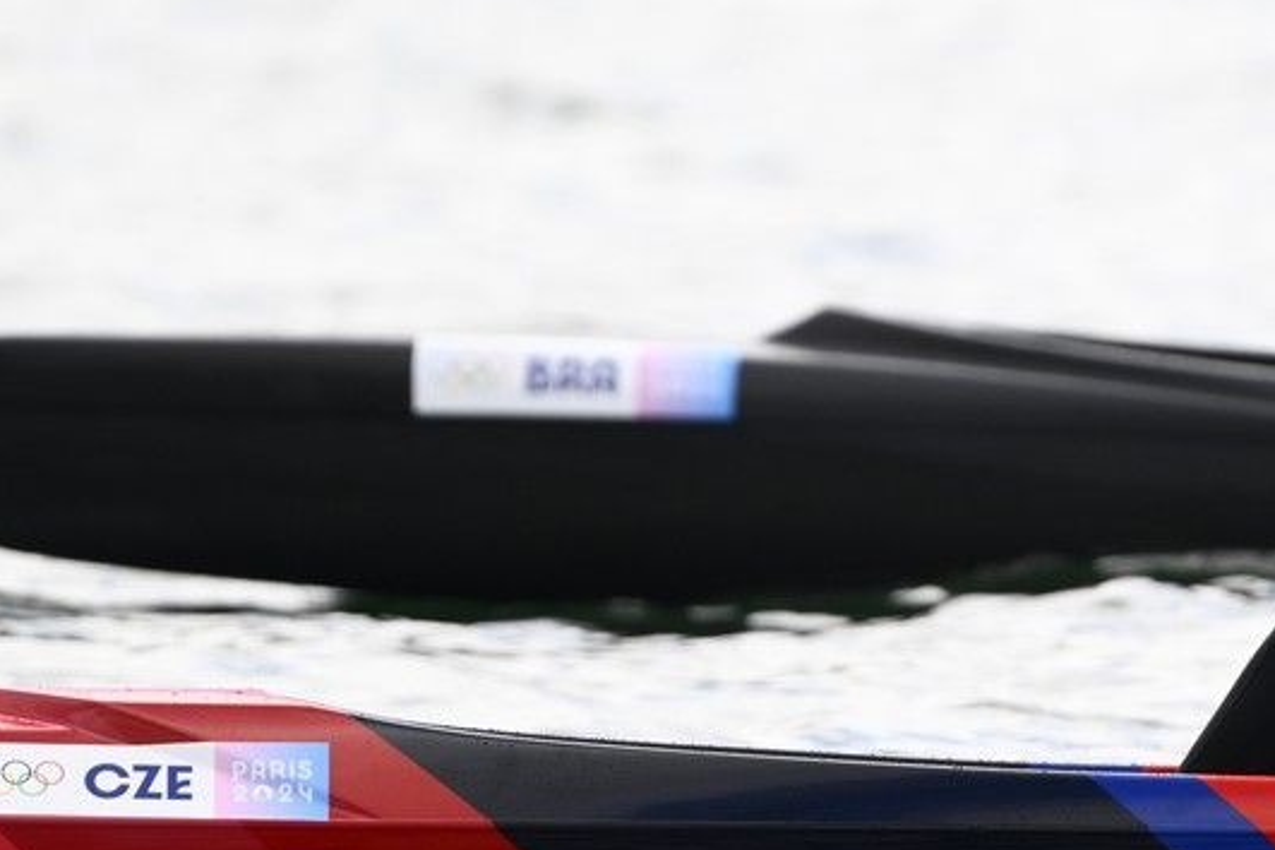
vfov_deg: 0.9
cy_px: 23
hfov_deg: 1.3
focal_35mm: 1581
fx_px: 55989
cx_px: 929
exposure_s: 1/2500
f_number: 4
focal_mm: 600
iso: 400
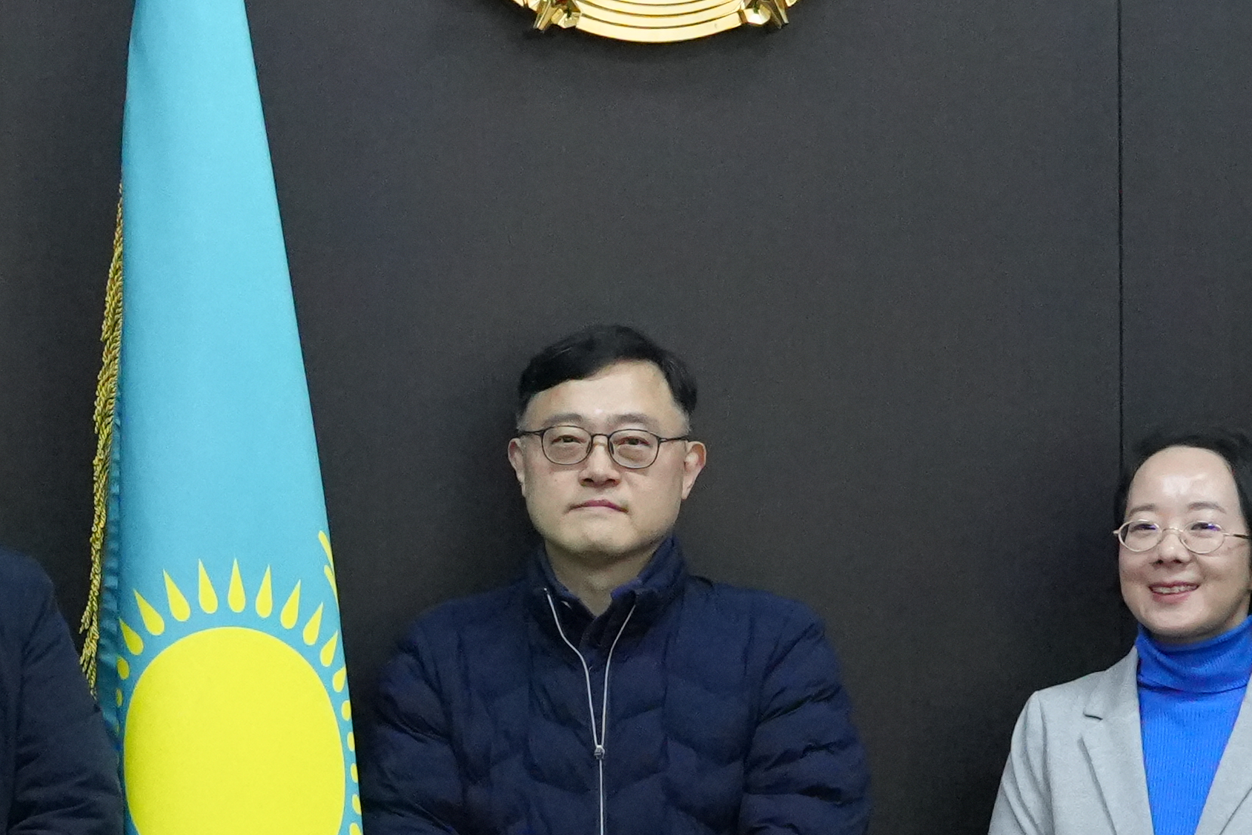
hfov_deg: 15.4
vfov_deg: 10.4
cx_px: 145
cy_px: 479
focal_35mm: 132
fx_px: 4590
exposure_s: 1/160
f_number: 4
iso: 5000
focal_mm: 24
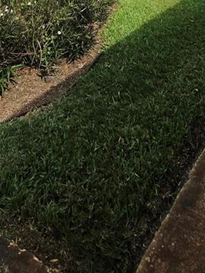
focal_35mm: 44
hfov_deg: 32.5
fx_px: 348
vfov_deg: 29.9
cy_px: -115
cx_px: 61
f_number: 1.9
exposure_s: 1/2500
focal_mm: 2.2
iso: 40
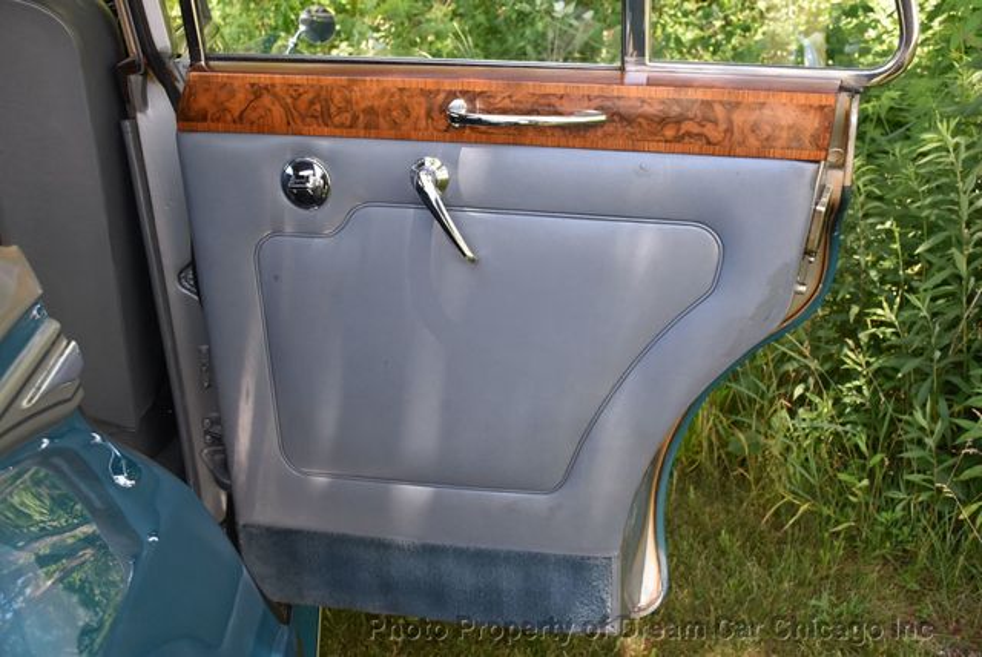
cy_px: 328
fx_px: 1065
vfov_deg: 34.3
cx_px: 491
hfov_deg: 49.5
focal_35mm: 39
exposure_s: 1/200
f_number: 7.1
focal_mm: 26
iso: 800
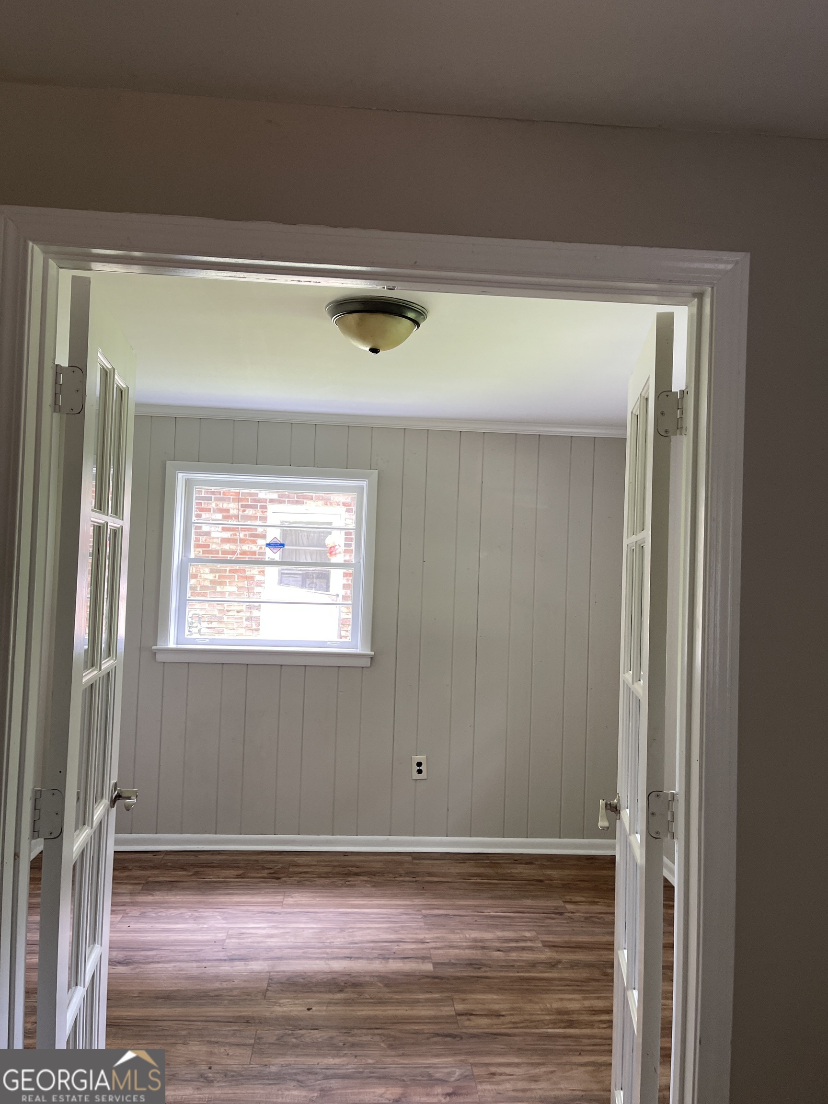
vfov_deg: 67.3
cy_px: 552
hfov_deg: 53.1
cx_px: 414
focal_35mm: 26
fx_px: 829
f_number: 1.6
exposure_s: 1/121
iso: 125
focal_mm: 5.1
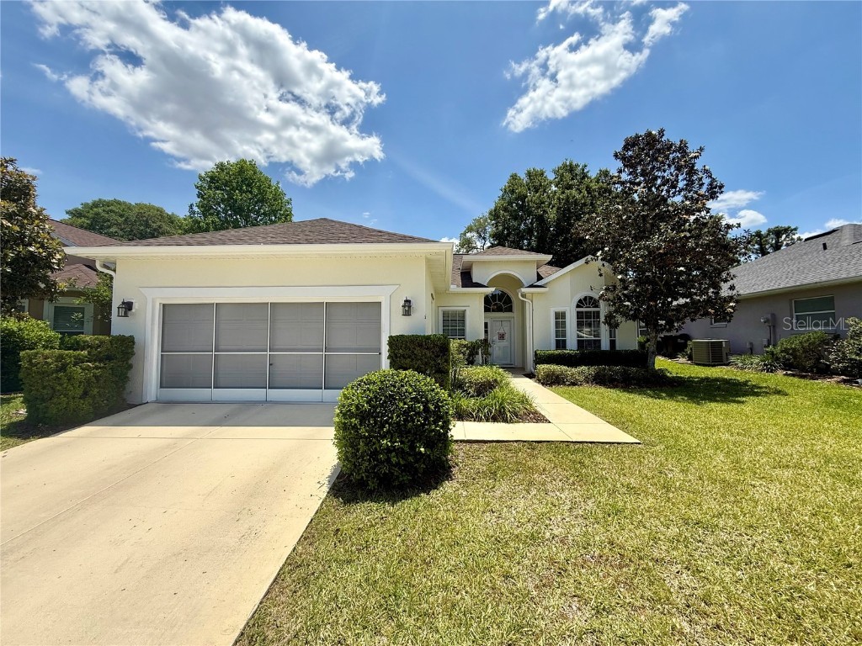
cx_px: 431
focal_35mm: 14
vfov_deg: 85.7
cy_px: 323
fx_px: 349
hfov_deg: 102.1
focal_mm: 2.22
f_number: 2.2
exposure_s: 1/1961
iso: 50
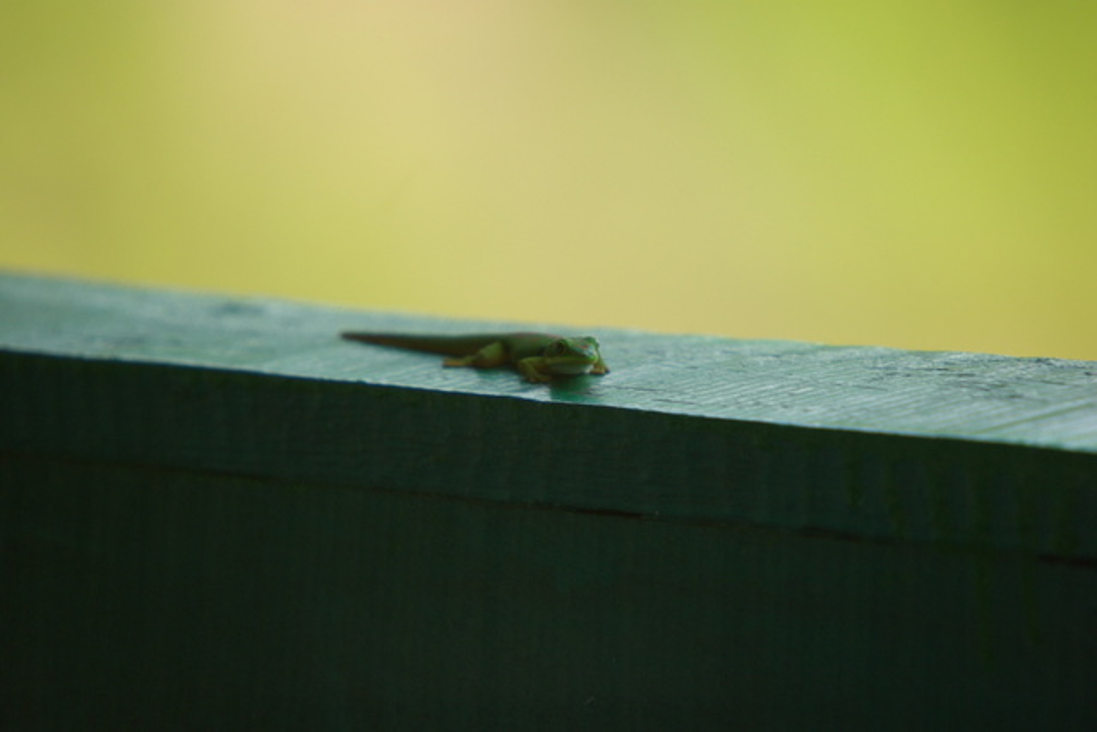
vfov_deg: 1.8
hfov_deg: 2.7
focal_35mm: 750
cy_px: 366
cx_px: 548
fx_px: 22858
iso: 200
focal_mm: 500
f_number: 6.7
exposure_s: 1/180
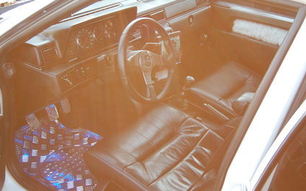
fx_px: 425
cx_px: 167
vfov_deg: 25.3
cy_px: 71
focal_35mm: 51
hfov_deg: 39.5
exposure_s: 1/50
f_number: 3.8
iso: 400
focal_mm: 22
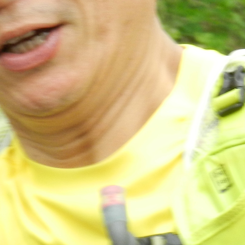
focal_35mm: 282
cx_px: 72
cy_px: 173
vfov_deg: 6.2
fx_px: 2258
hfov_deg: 6.2
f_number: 4.8
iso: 280
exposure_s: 1/125
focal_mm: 13.5
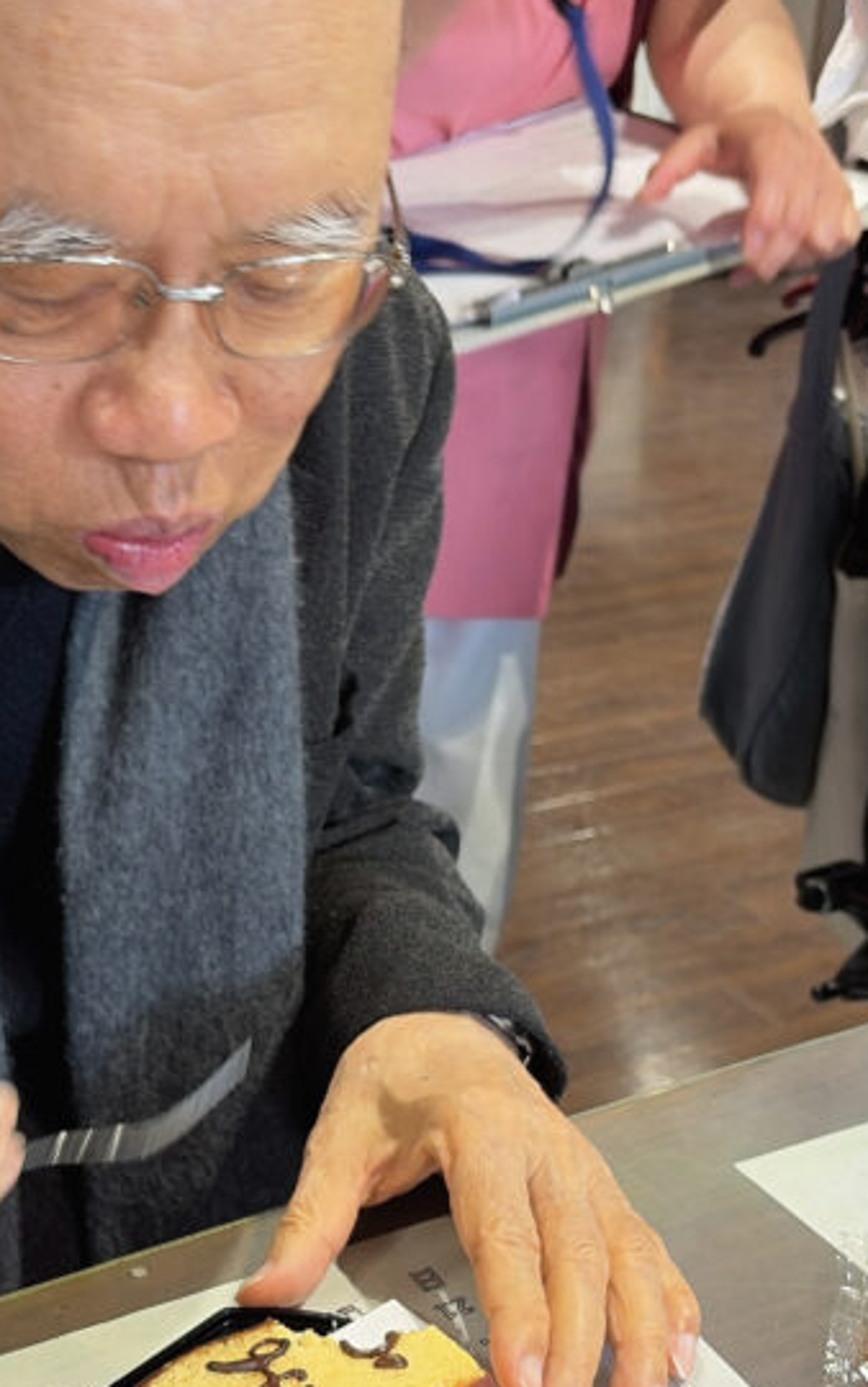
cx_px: 275
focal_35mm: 51
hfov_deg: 25.2
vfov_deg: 39.4
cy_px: 824
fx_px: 1928
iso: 125
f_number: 1.6
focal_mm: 5.96
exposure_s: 1/60
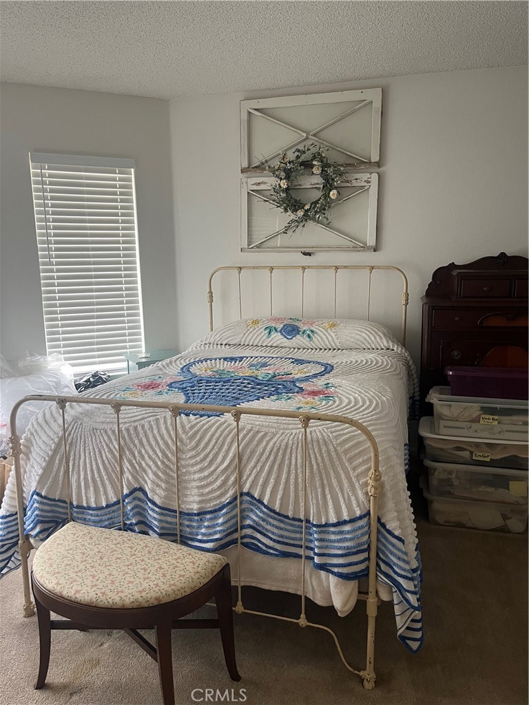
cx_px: 264
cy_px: 352
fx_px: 530
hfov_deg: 53.1
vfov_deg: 67.3
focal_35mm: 26
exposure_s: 1/60
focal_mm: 5.1
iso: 200
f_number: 1.6
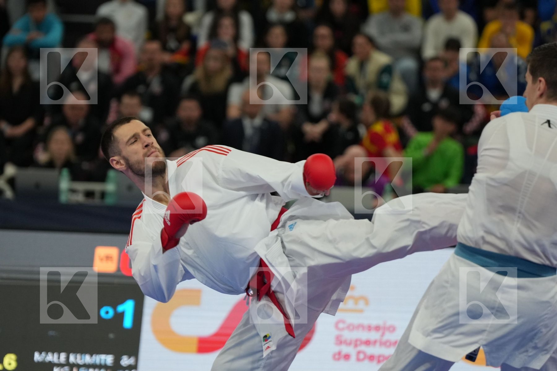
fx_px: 3759
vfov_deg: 5.7
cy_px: 186
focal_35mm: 243
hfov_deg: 8.5
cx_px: 278
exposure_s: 1/1000
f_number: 2.8
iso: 1600
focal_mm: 162
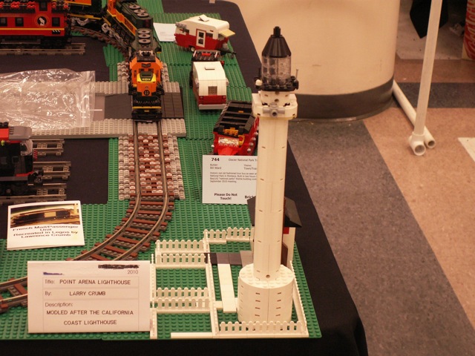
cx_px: 238
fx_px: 1125
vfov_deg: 18.0
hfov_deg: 23.8
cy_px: 178
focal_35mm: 82
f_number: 3.5
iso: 160
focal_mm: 13.65
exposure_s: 1/25
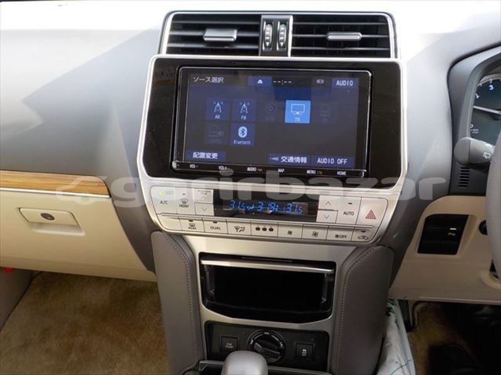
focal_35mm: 30
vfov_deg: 46.8
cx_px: 250
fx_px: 434
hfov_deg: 60.0
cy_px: 188
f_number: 3.3
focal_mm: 4.1
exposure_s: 1/80
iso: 125
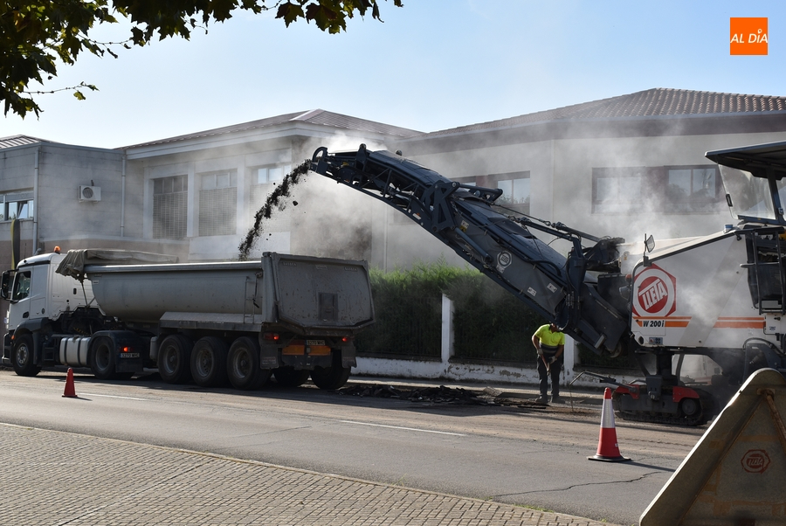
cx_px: 393
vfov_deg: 25.8
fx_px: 1147
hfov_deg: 37.8
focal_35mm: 52
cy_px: 263
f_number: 9
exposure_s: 1/320
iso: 200
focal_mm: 35
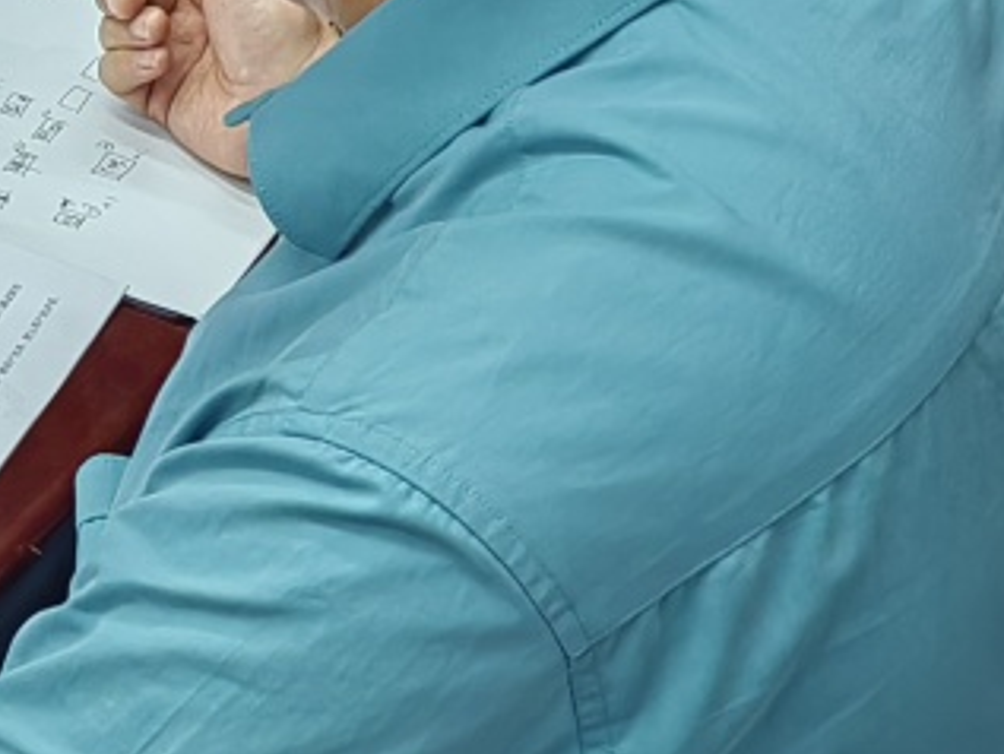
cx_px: -184
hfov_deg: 17.7
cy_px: 171
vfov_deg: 13.9
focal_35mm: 106
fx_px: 3076
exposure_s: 1/100
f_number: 1.9
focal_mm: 5.52
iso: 200
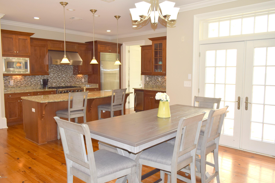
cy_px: 92
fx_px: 206
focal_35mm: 27
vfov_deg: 47.9
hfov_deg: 67.4
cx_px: 138
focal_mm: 18
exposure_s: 1/125
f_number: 5.6
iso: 400
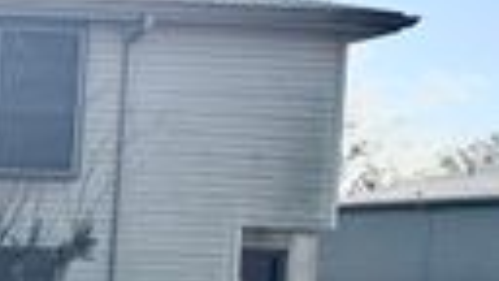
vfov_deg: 11.6
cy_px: 338
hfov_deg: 16.5
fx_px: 1350
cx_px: -468
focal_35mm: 102
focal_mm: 6.76
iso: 125
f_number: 1.78
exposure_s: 1/9091
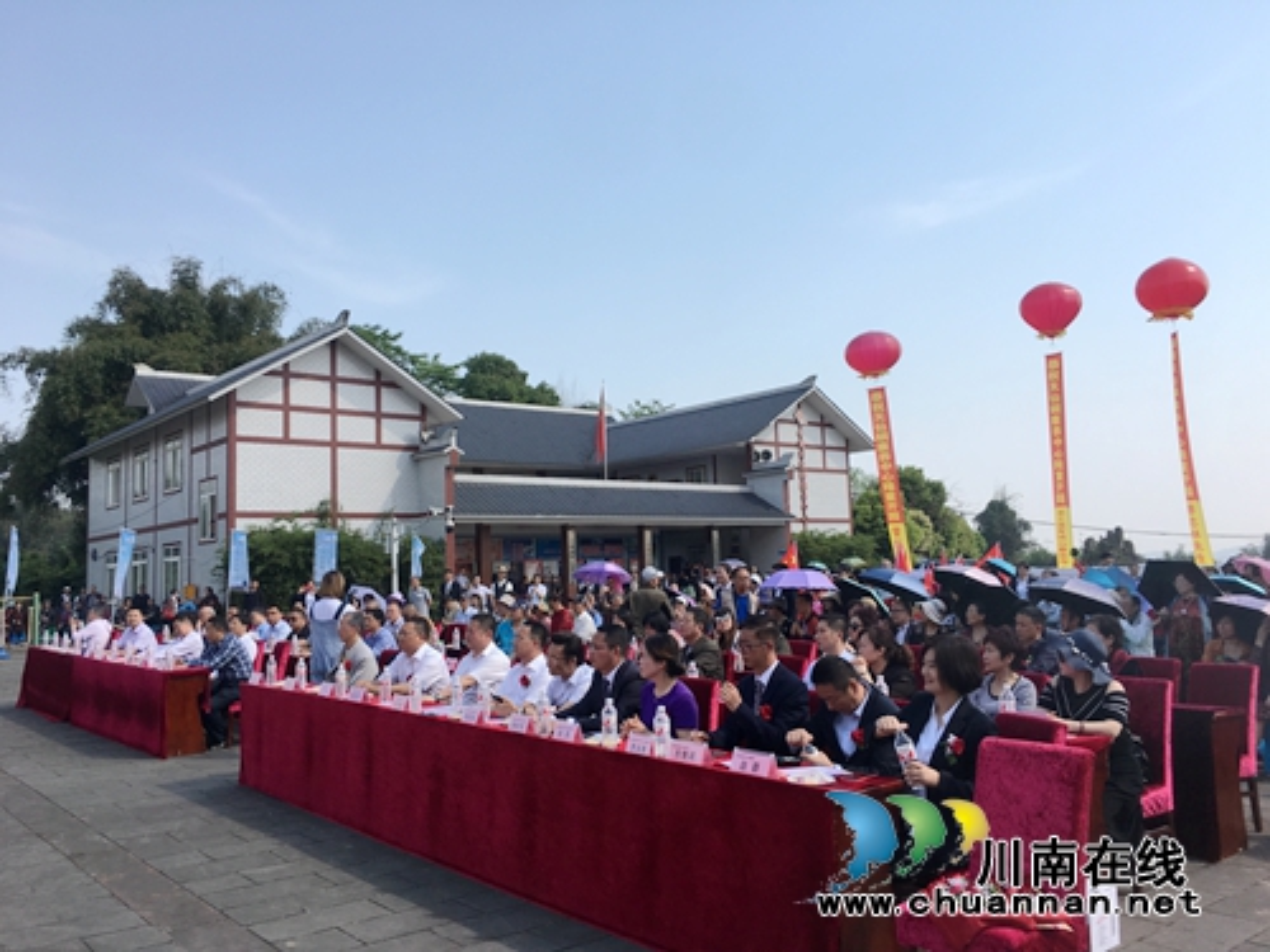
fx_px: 1064
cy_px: 476
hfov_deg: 61.7
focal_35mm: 29
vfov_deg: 48.2
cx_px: 635
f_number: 2.2
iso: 25
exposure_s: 1/1131
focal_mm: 4.15
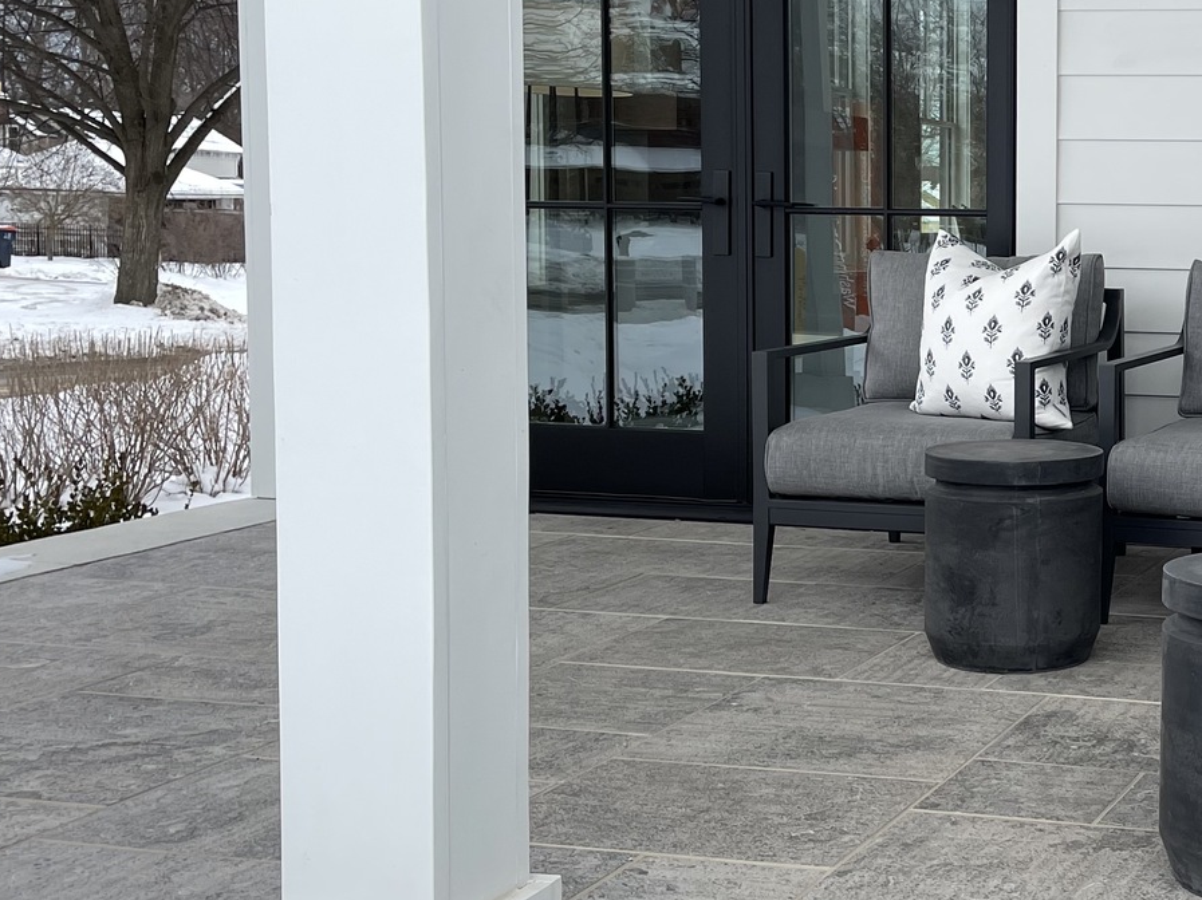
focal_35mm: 58
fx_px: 2013
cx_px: 1213
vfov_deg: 25.2
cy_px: 417
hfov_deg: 30.8
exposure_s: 1/1383
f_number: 1.6
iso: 32
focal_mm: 4.2
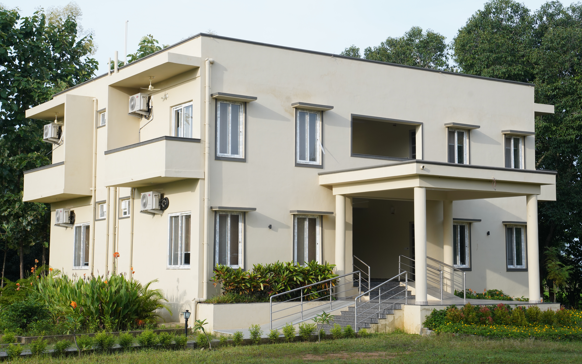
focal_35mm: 59
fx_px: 936
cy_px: 183
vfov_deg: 22.0
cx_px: 293
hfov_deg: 34.5
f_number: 9
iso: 500
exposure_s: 1/320
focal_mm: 57
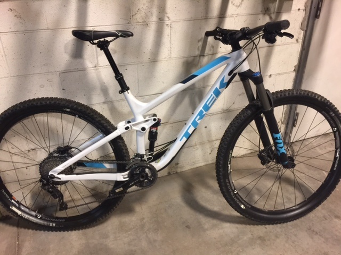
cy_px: 128
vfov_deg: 48.2
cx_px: 170
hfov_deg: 61.7
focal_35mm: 29
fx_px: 286
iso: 100
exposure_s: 1/10
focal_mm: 4.15
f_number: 2.2
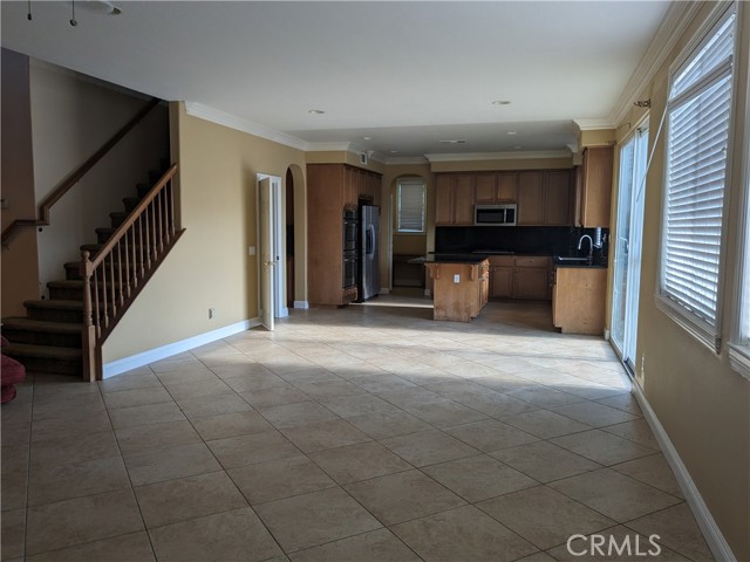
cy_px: 281
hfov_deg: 65.3
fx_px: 585
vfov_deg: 51.4
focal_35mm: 27
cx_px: 375
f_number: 1.73
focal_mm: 4.38
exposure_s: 1/120
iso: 84
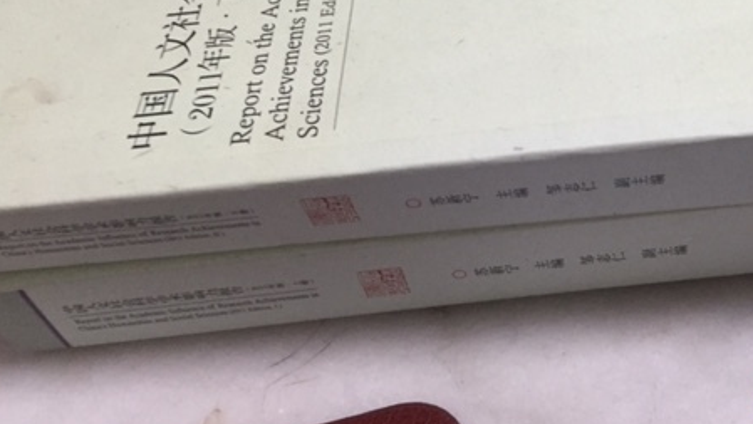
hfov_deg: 44.8
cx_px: 505
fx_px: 899
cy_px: 70
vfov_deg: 26.0
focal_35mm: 45
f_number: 2.2
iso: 200
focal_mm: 4.15
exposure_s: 1/33
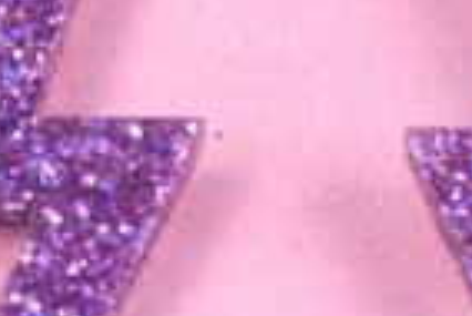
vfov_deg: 3.8
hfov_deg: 5.8
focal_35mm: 356
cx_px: 266
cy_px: 604
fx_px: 4672
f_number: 4.5
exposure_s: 1/500
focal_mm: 35
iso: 200
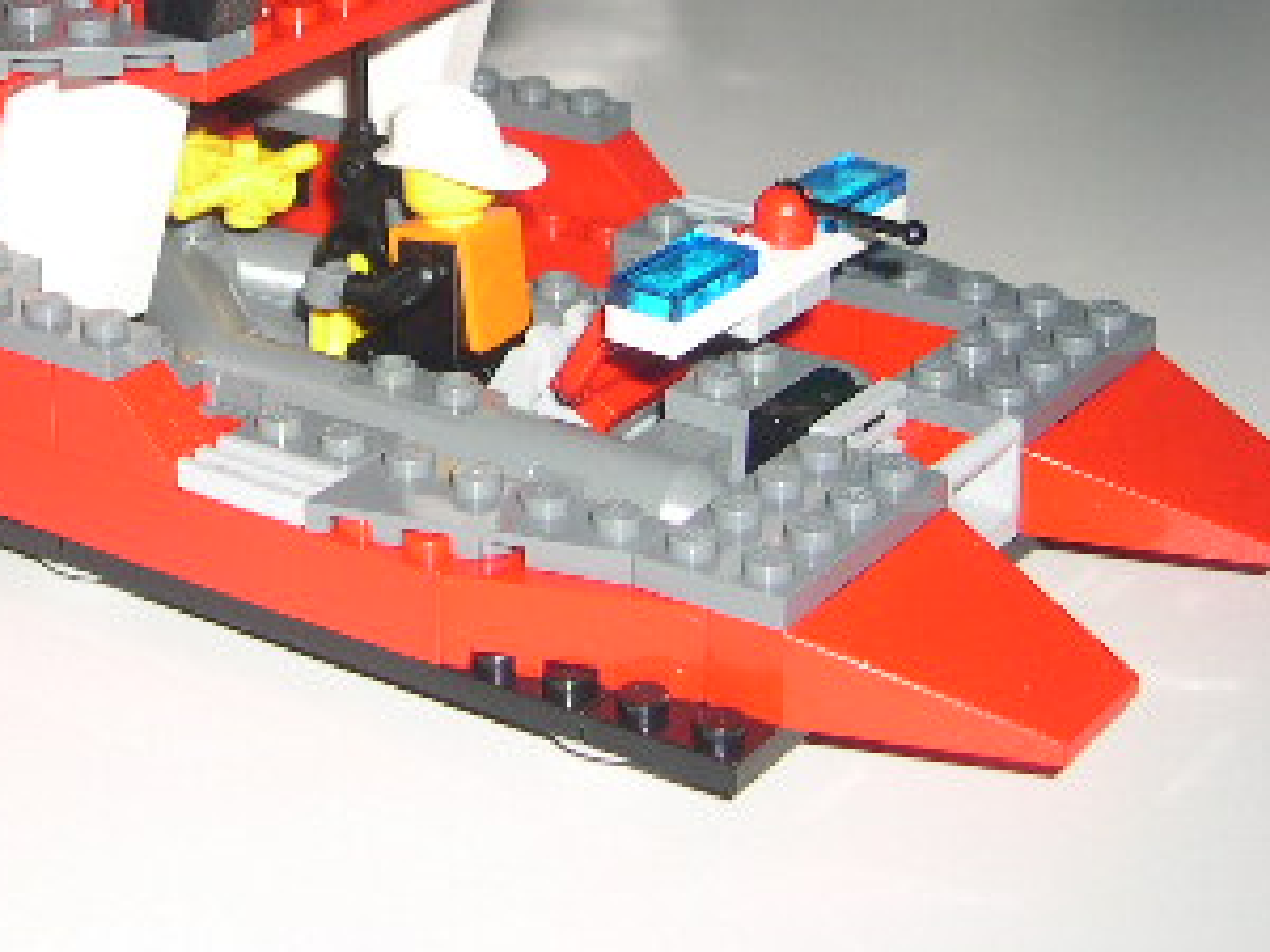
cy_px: 47
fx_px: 2972
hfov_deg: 23.5
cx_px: 144
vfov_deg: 17.9
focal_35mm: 81
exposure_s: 1/60
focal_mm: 8
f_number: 2.8
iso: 100
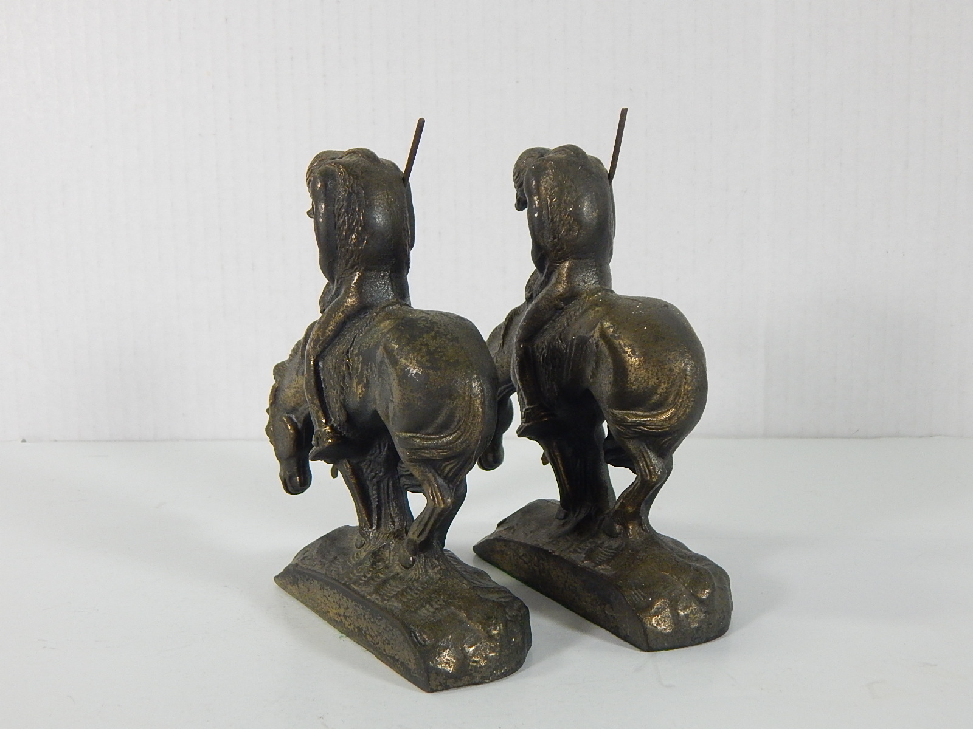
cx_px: 486
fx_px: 1068
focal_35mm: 38
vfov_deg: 37.7
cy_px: 364
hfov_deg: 49.0
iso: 400
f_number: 3.4
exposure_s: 1/100
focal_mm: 6.8
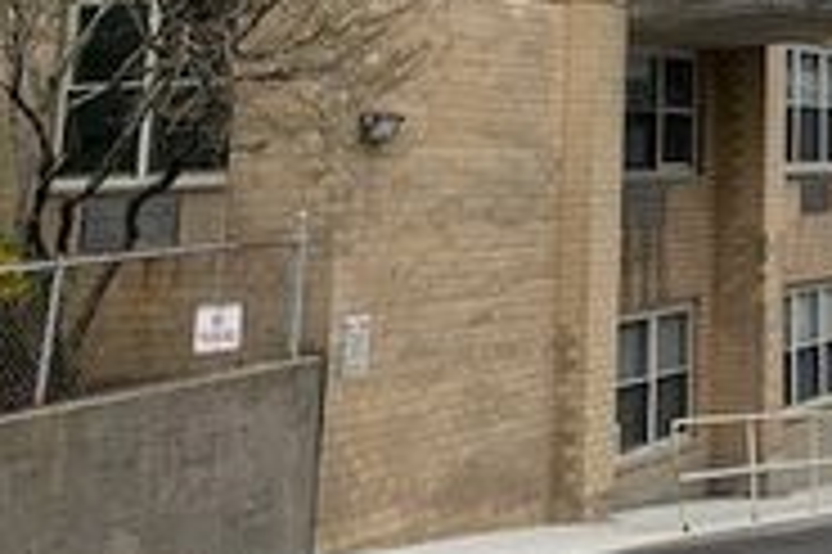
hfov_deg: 24.9
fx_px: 1686
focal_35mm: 73
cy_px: -263
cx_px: 1012
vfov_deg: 17.0
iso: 25
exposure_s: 1/1880
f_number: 1.8
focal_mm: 4.25
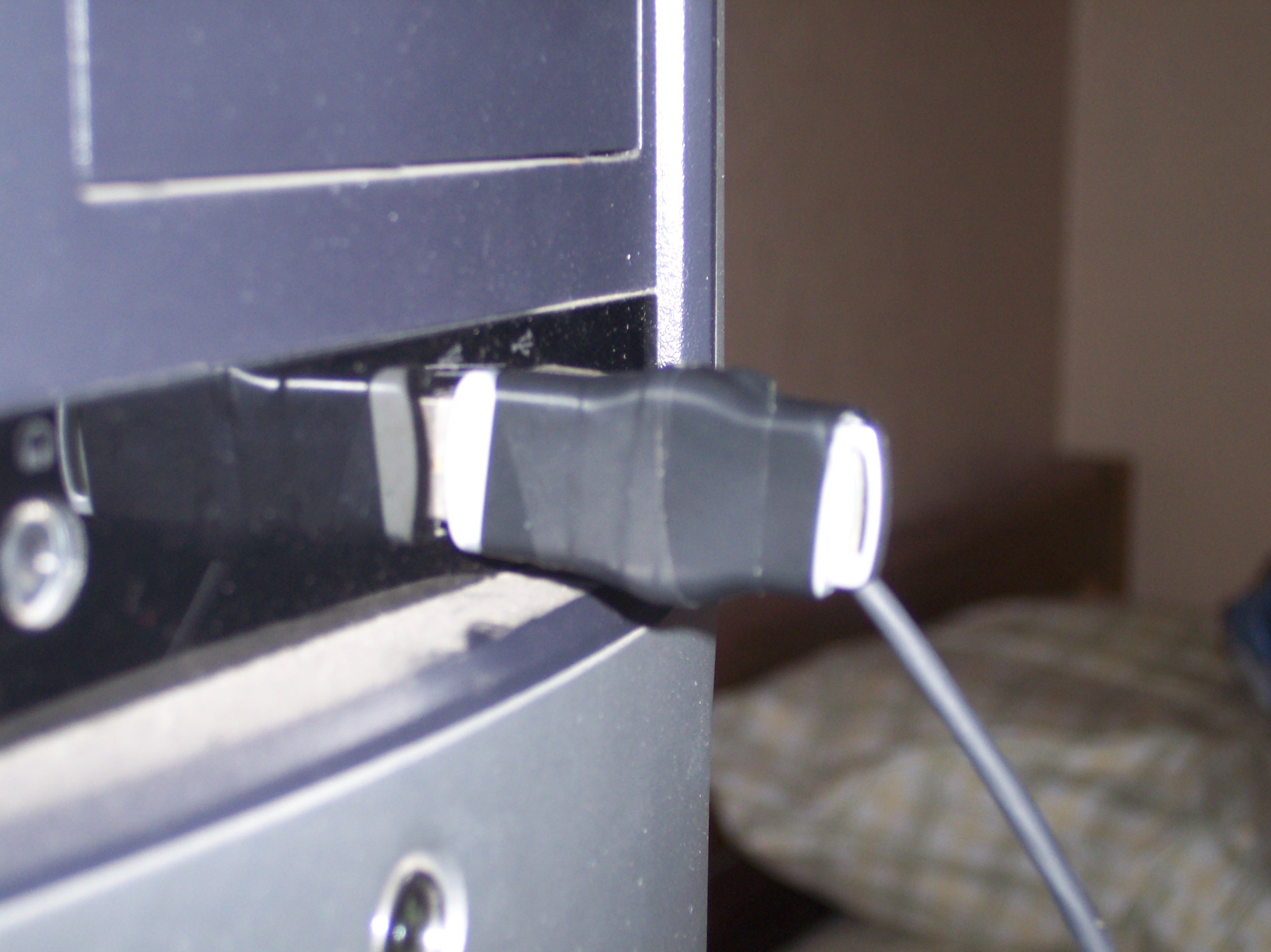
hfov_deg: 25.7
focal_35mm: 76
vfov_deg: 19.4
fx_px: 2789
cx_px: 636
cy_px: 476
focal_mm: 16
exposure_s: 1/45
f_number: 3.8
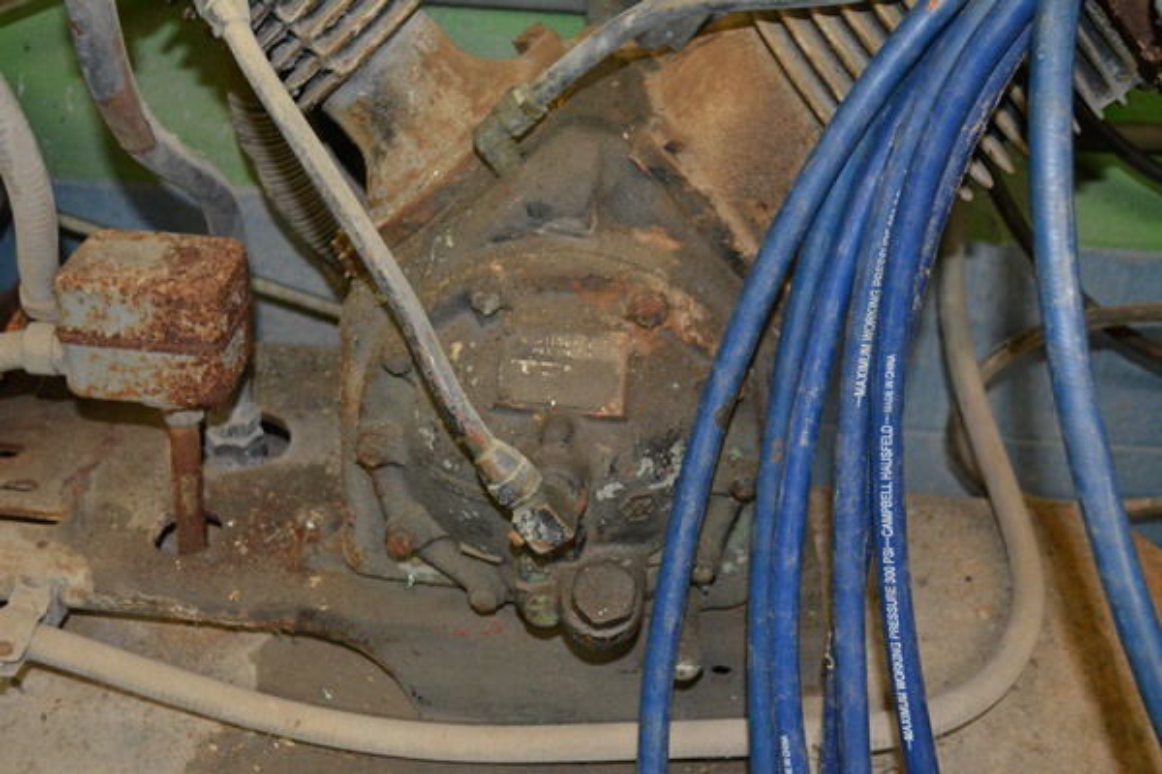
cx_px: 581
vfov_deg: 30.8
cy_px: 387
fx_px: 1404
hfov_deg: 45.0
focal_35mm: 44
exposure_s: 1/60
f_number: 4.5
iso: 2000
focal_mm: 29
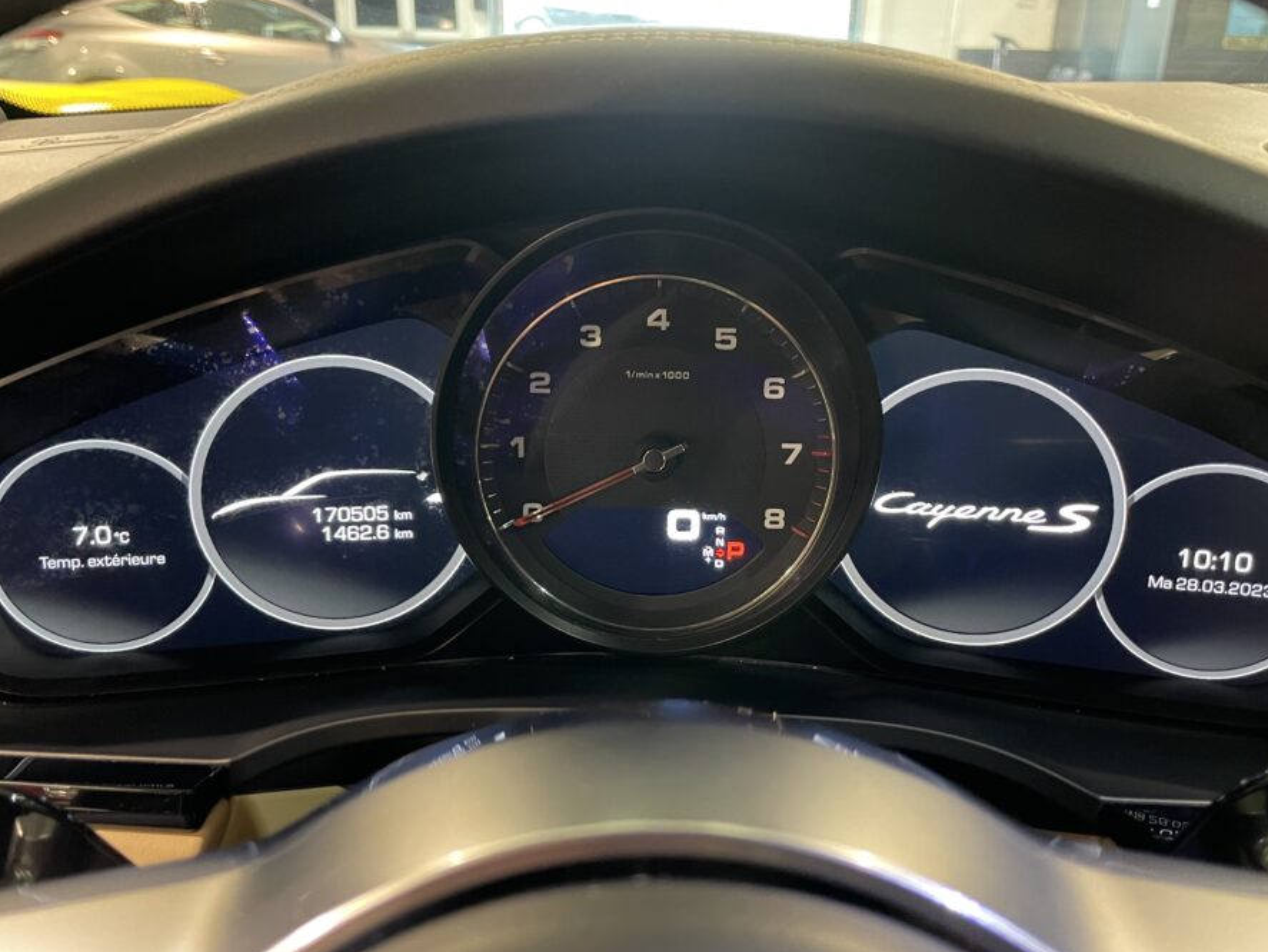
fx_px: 1099
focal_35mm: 30
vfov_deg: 46.8
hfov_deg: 59.9
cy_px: 500
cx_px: 640
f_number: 1.6
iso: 500
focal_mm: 4.2
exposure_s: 1/25
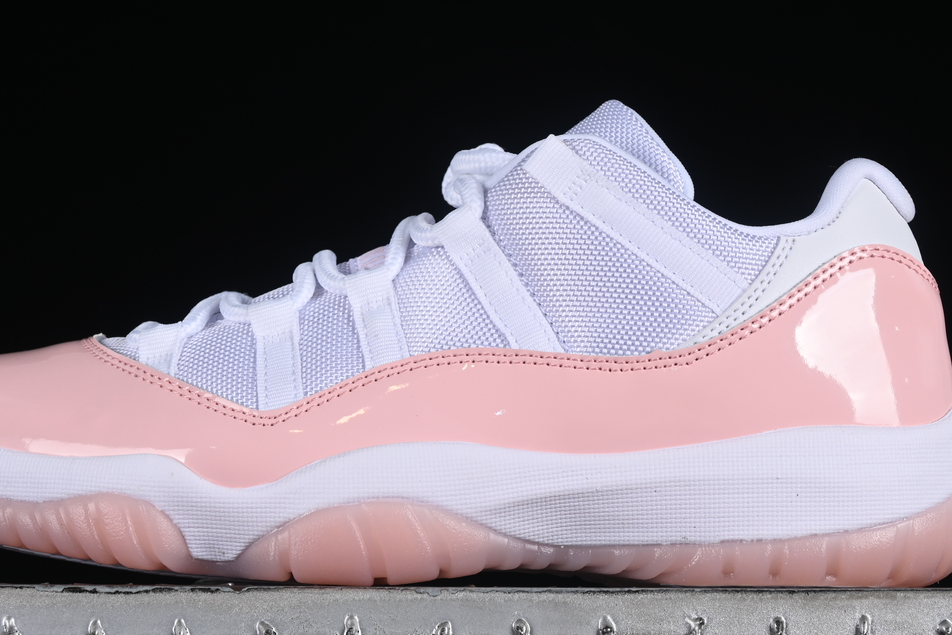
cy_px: 283
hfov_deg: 17.5
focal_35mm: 117
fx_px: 3094
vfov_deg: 11.7
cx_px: 433
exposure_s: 1/80
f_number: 8
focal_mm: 50
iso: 160
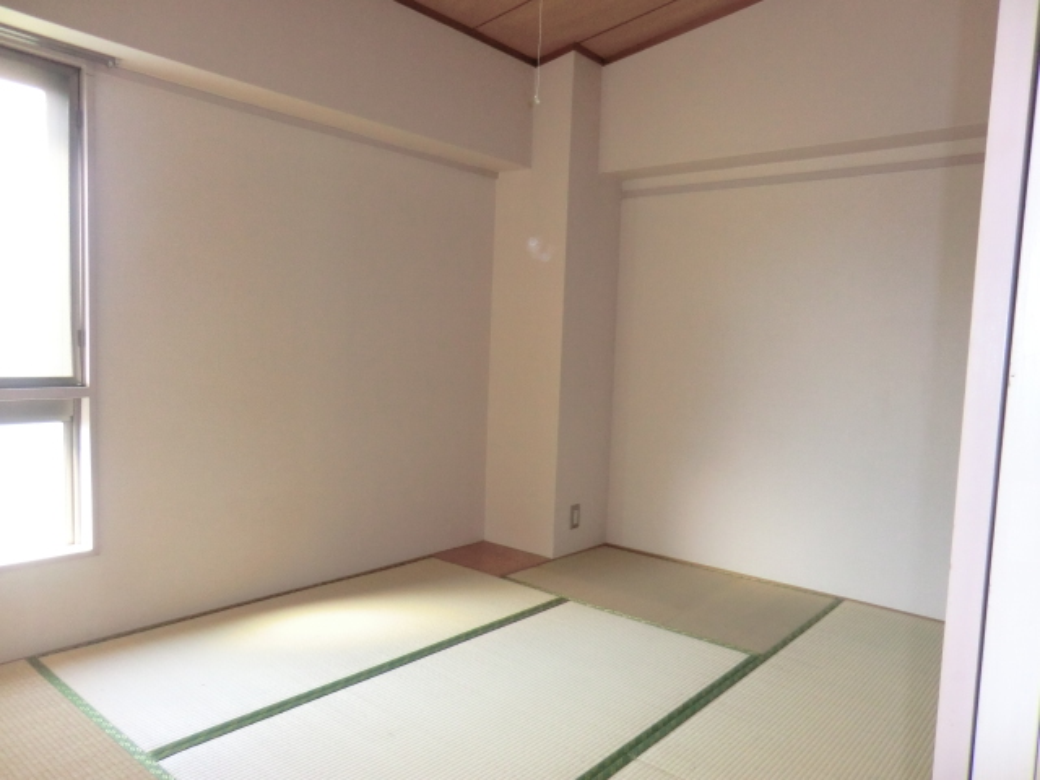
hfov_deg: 71.6
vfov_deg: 56.8
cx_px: 520
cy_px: 390
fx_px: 721
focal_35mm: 24
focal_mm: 4.3
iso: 320
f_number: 3.2
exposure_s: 1/60
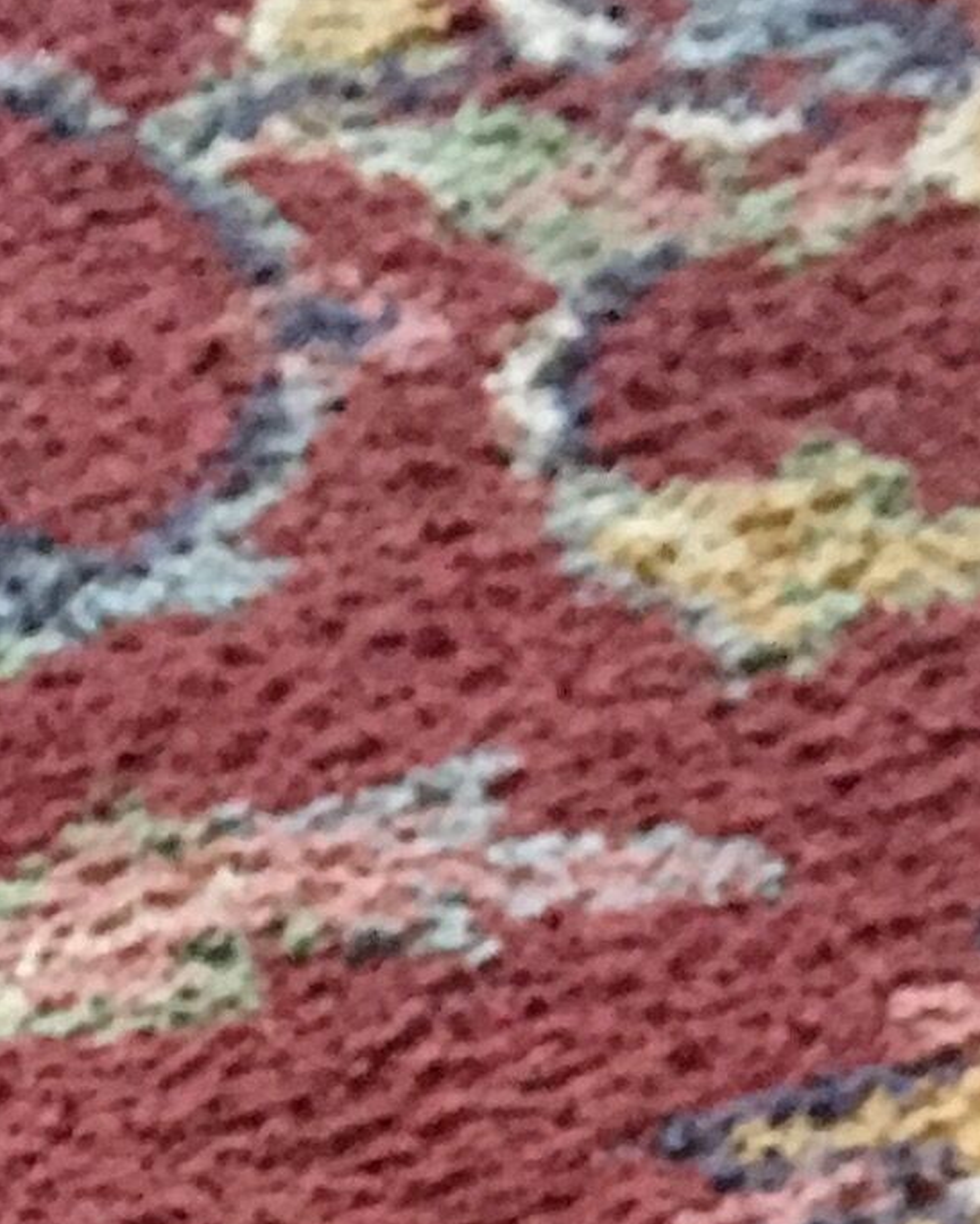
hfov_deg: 9.3
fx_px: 6051
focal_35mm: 167
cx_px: 340
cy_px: 3136
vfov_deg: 9.9
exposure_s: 1/25
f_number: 2.2
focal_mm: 4.15
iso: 200
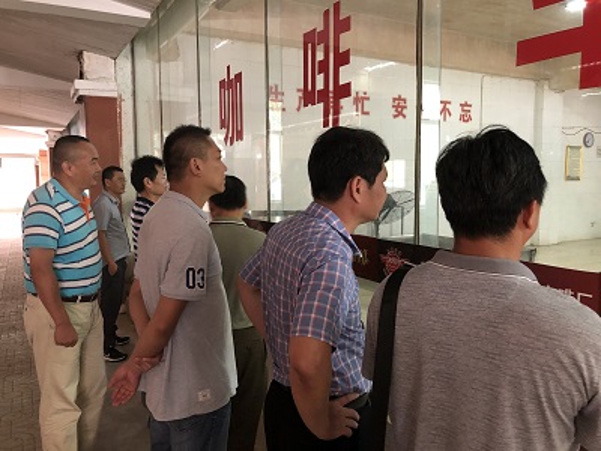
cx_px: 300
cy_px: 226
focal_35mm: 28
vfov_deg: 49.7
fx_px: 486
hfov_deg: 63.4
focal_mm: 3.99
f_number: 1.8
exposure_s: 1/10
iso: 100
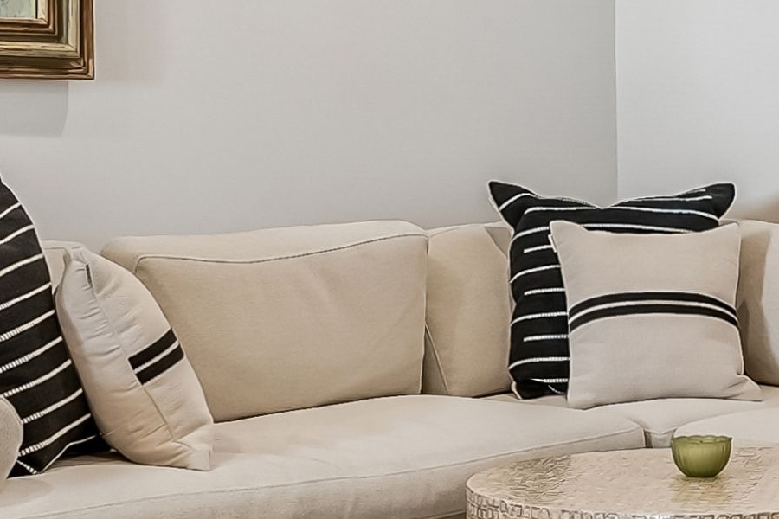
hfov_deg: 17.9
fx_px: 2358
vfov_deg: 12.6
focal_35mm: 109
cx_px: 915
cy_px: 196
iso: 200
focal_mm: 14
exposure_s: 1/5
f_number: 8
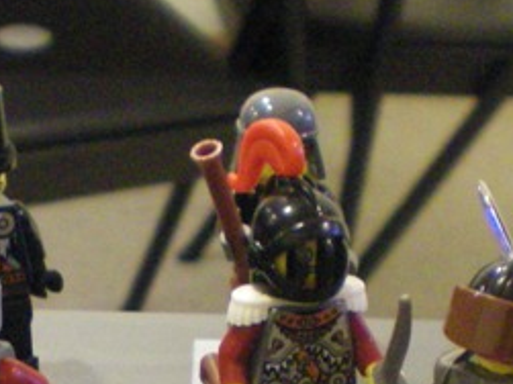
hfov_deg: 16.3
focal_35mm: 121
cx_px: 221
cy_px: 515
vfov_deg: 11.9
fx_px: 1792
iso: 400
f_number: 3.1
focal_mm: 6.3
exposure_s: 1/15
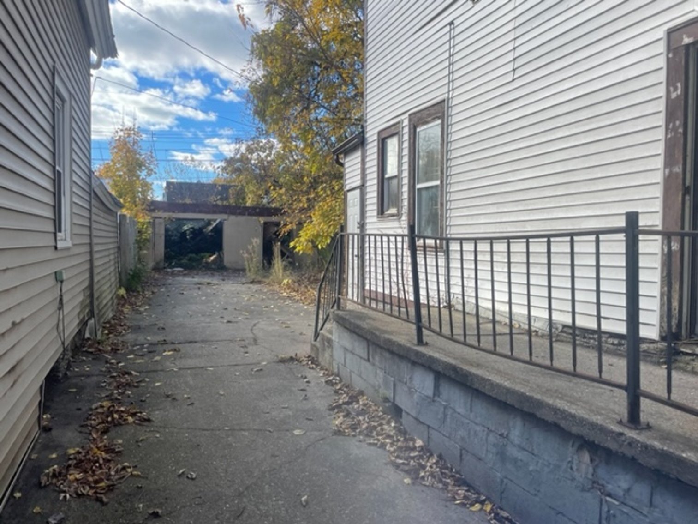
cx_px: 349
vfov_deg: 53.1
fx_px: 524
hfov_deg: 67.3
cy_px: 262
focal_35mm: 26
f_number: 1.6
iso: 32
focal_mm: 4.2
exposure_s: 1/1335
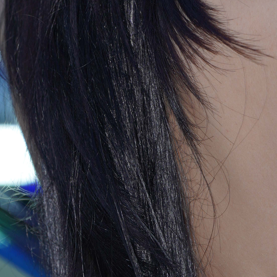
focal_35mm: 733
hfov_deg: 2.4
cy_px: 9
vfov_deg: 2.4
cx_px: 299
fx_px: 6636
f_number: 4
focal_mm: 200
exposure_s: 1/160
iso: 100
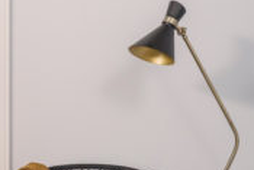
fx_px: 847
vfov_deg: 11.4
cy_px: 108
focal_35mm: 120
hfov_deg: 15.7
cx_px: -128
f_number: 4
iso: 500
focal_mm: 35
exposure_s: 1/125
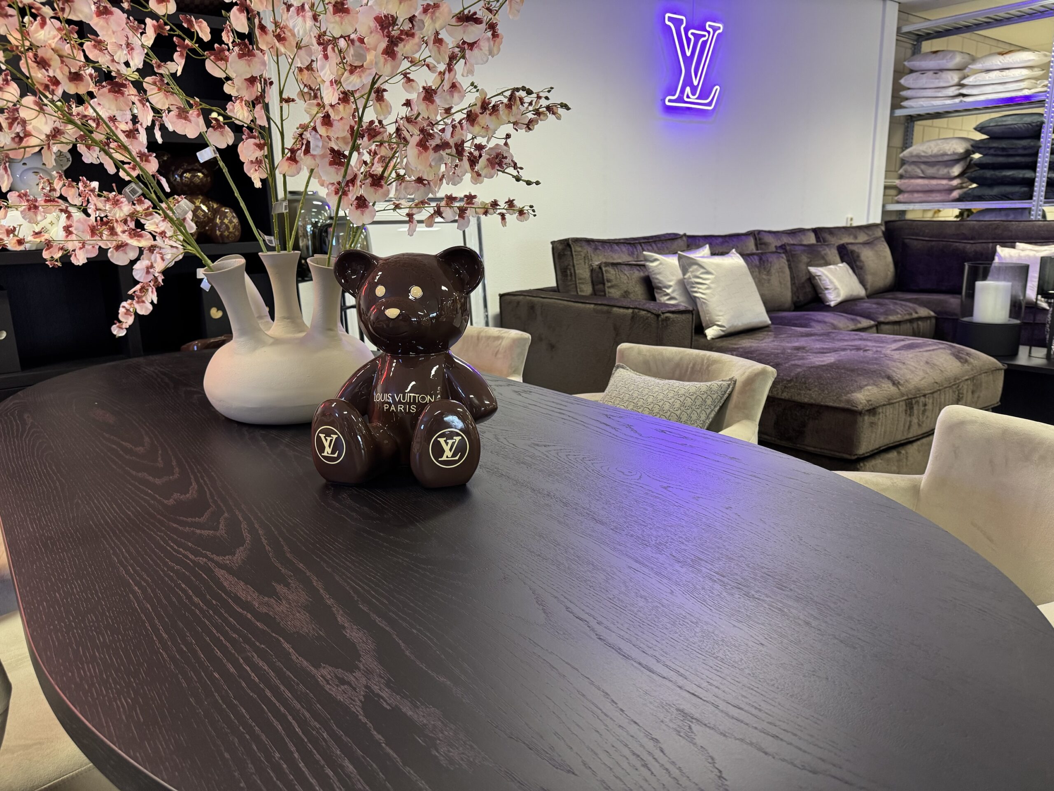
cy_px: 396
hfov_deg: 71.6
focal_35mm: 24
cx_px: 527
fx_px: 731
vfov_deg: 56.8
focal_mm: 6.76
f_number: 1.78
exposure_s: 1/50
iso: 250
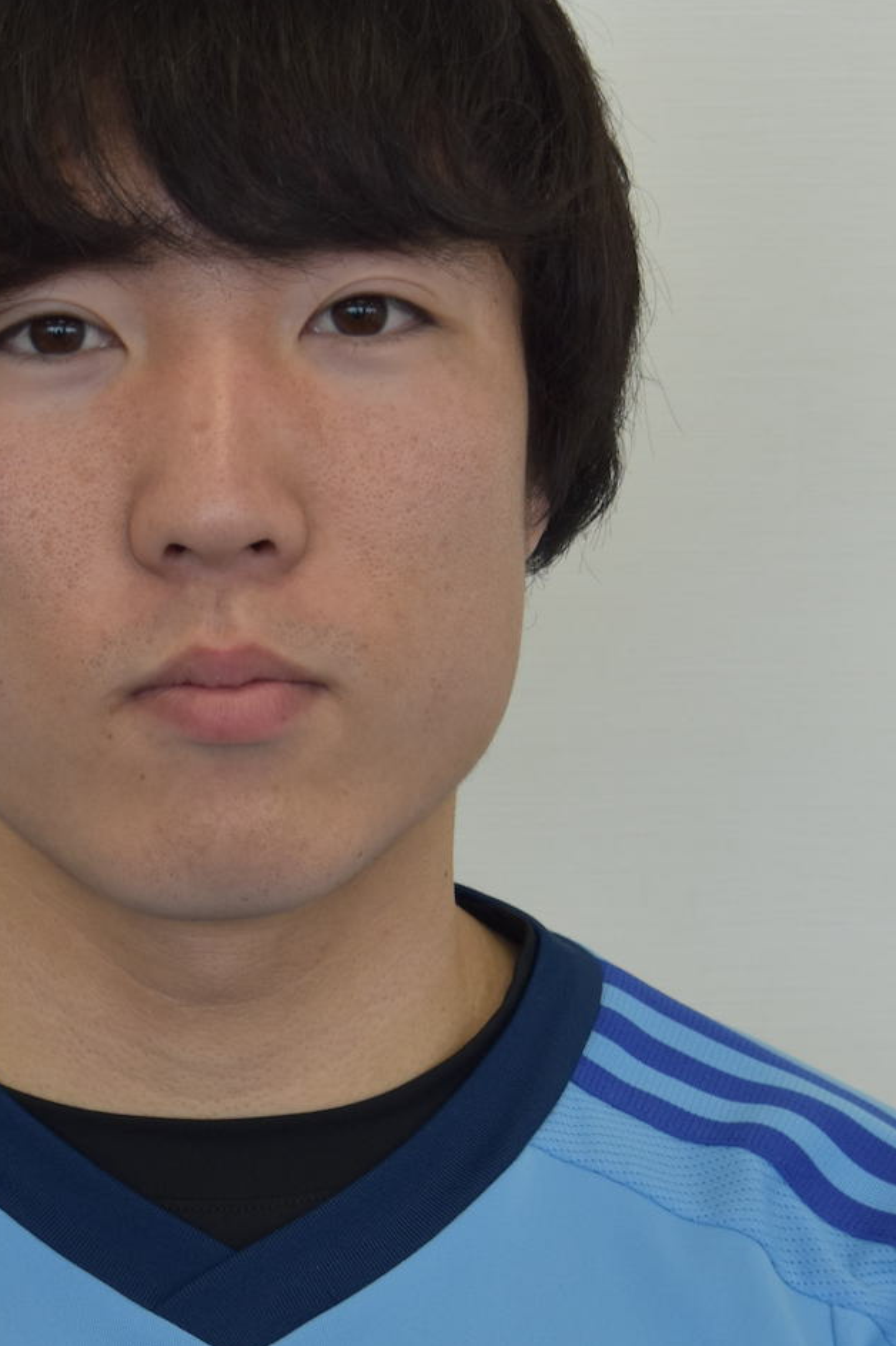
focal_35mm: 110
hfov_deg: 12.4
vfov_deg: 18.5
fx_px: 4109
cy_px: 931
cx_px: 214
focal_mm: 36
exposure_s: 1/125
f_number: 5.6
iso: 400
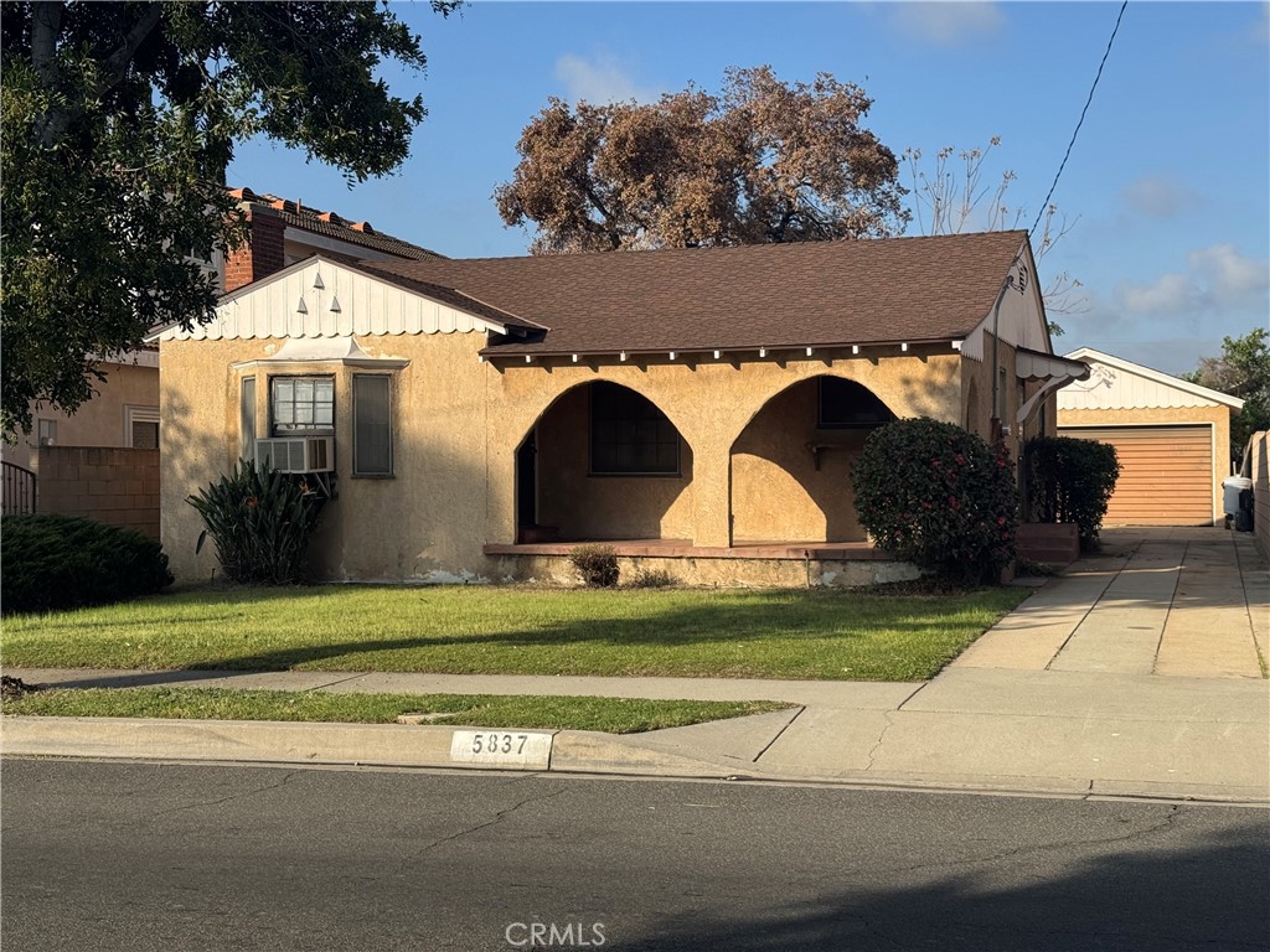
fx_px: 1761
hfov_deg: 39.7
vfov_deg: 30.3
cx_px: 635
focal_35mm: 48
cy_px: 476
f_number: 1.78
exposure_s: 1/4049
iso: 64
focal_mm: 6.76
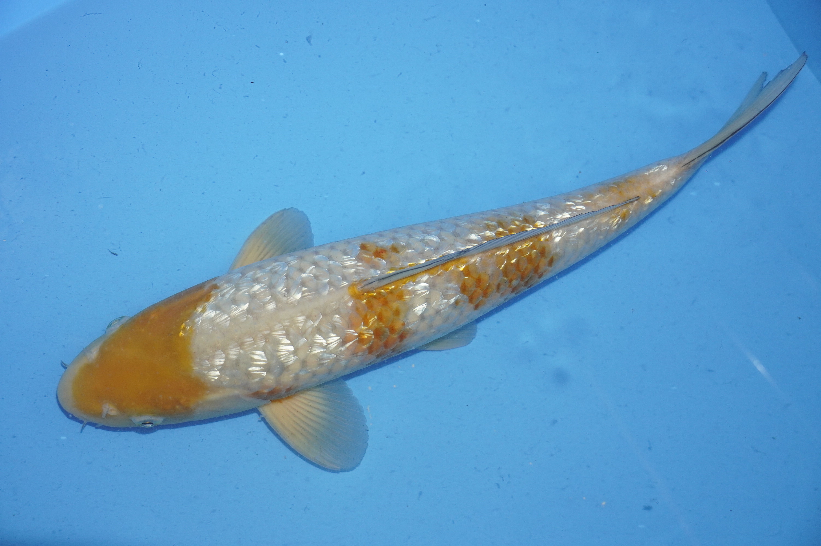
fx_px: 1265
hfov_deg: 36.0
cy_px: 273
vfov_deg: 24.4
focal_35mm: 56
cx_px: 410
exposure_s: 1/160
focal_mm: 37
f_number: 4.5
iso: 1000
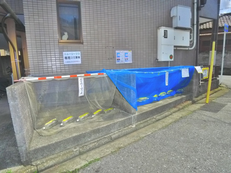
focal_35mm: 28
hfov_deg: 63.4
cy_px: 86
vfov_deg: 49.7
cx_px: 116
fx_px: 187
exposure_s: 1/800
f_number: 8
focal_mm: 6
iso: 400
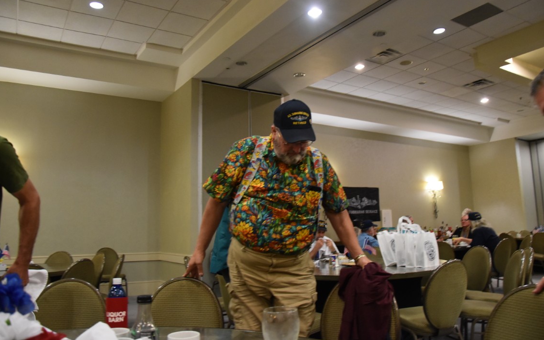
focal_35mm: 28
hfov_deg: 66.5
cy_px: 158
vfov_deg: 44.5
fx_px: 415
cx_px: 275
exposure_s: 1/60
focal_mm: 18
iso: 2000
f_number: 3.5
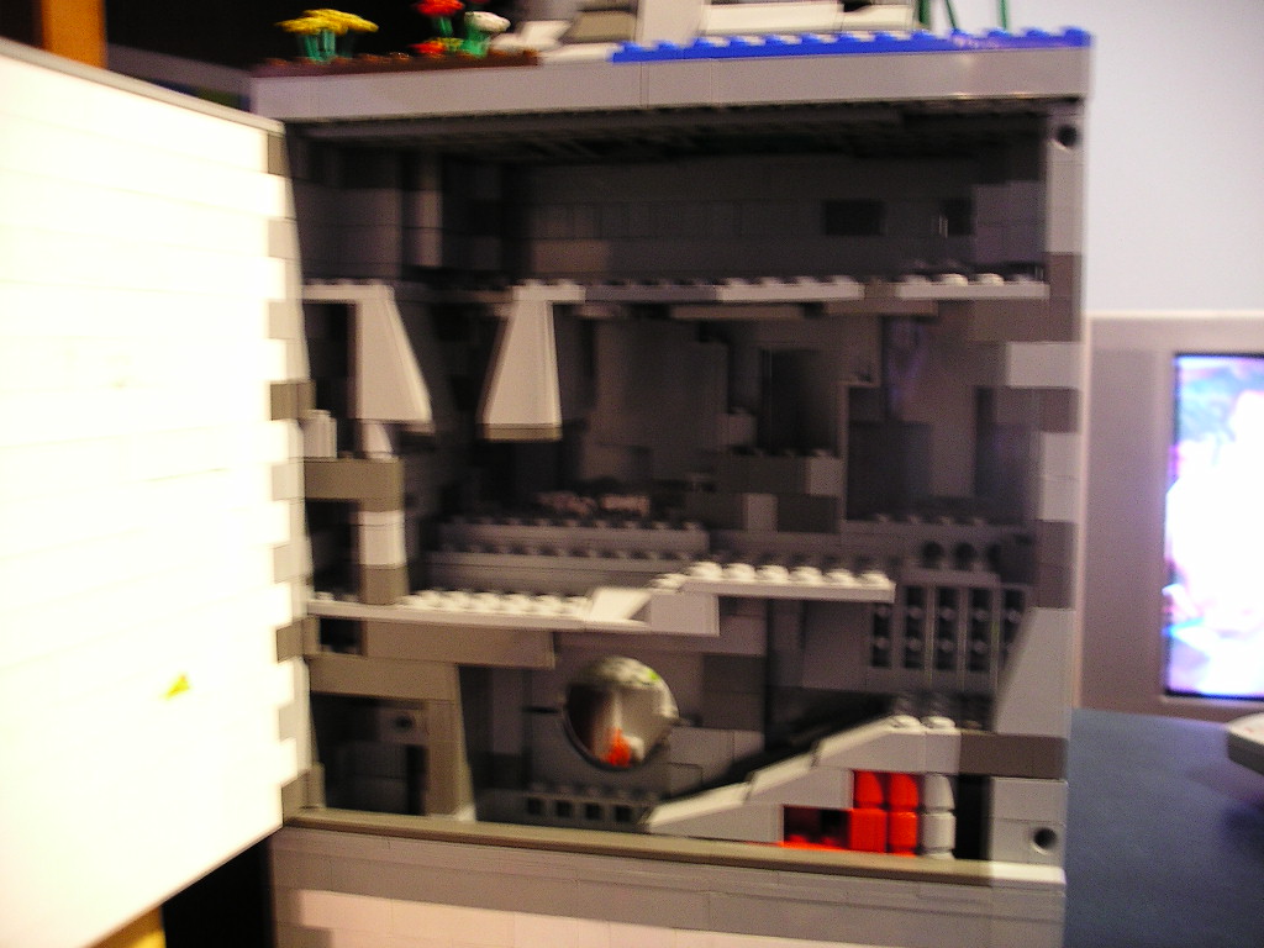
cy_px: 474
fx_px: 1351
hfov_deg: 50.1
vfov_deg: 38.7
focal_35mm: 37
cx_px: 632
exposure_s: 1/1.85
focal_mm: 7.8
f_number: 2.8
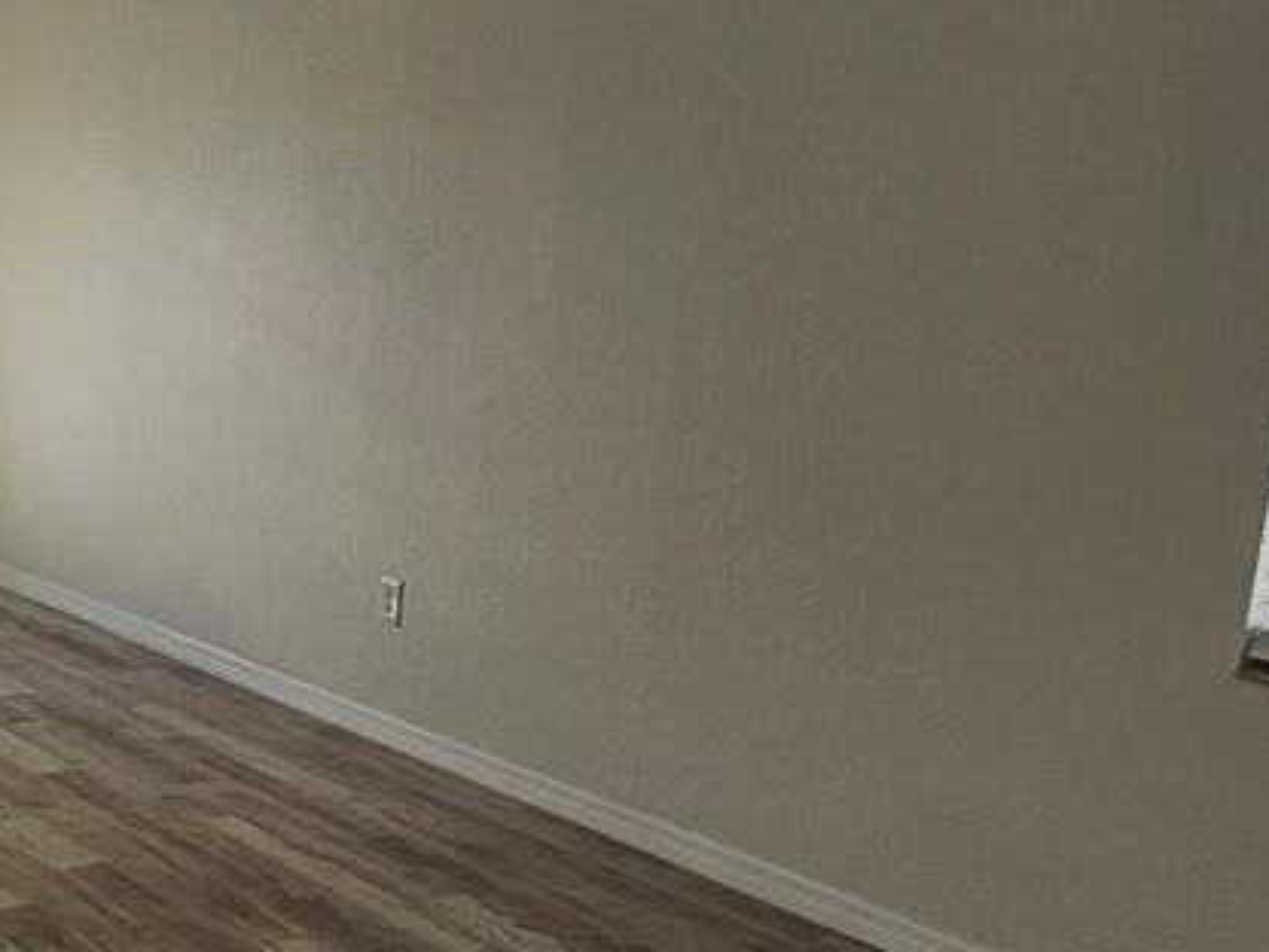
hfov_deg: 36.0
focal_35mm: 50
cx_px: 137
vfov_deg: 28.6
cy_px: 732
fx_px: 1833
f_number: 2.2
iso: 50
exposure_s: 1/163
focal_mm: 2.2
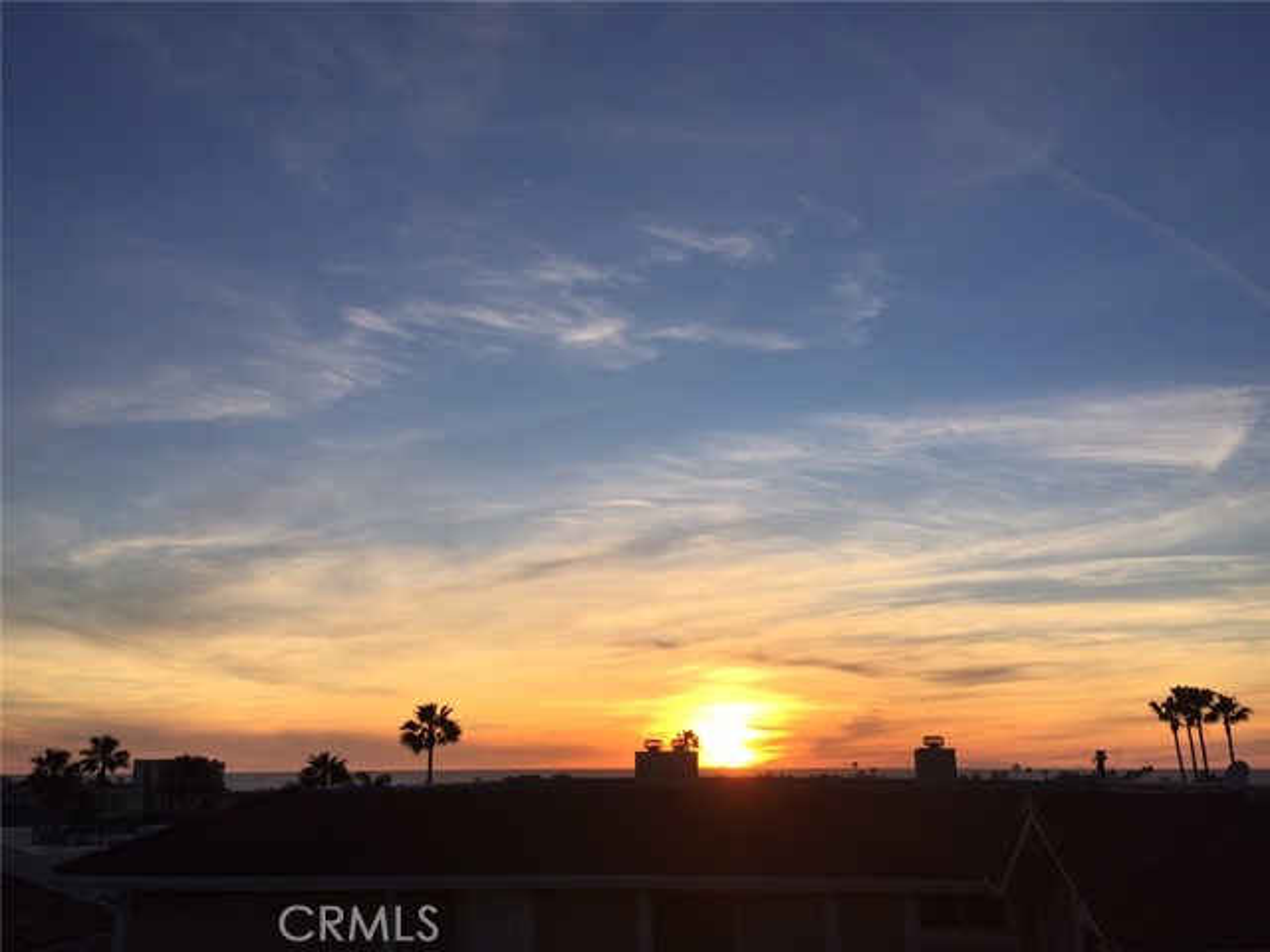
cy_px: 476
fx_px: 1064
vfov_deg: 48.2
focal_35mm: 29
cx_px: 635
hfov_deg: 61.7
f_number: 2.2
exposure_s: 1/628
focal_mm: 4.15
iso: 32
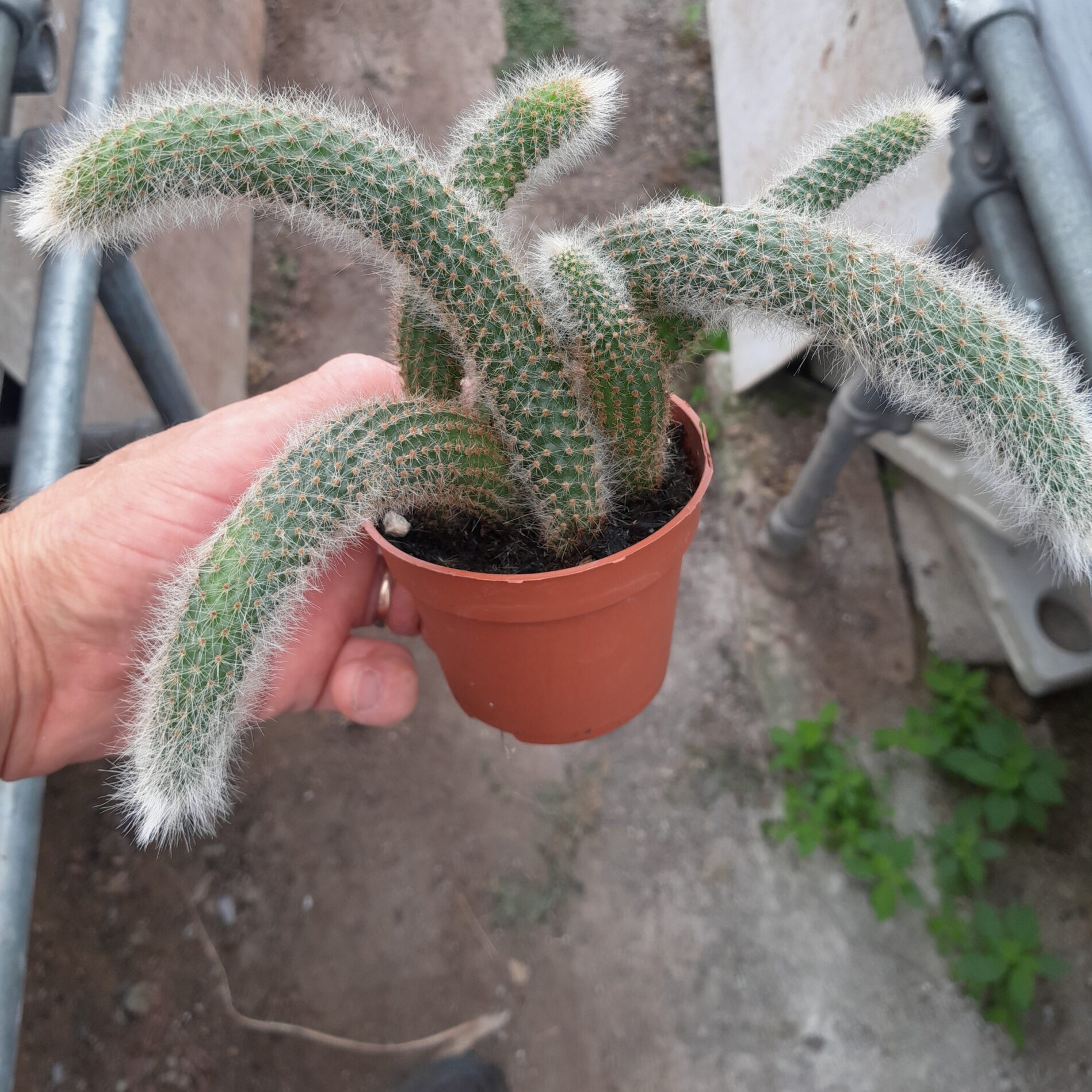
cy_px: 380
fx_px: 1106
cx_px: 543
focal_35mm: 31
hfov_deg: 52.5
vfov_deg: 51.7
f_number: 1.8
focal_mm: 4
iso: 50
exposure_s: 1/100
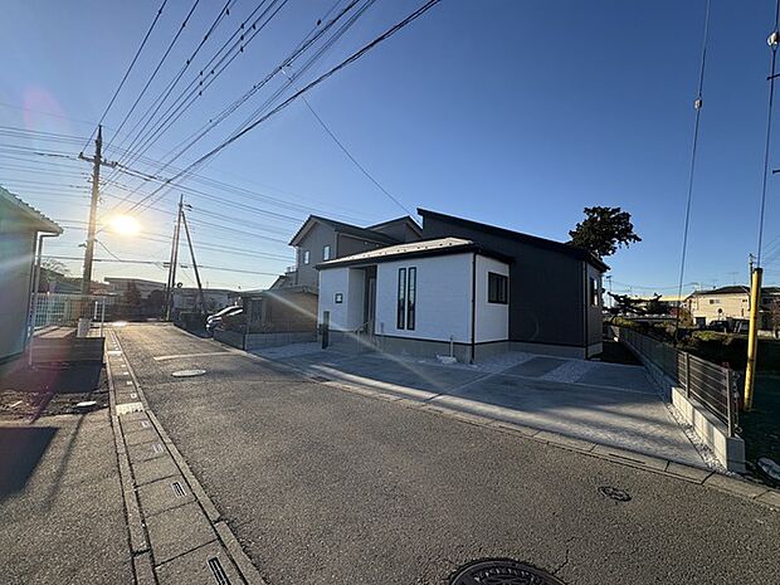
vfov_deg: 85.7
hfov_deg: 102.1
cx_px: 390
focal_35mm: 14
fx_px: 315
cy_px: 292
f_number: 2.2
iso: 40
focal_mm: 2.22
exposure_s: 1/1178
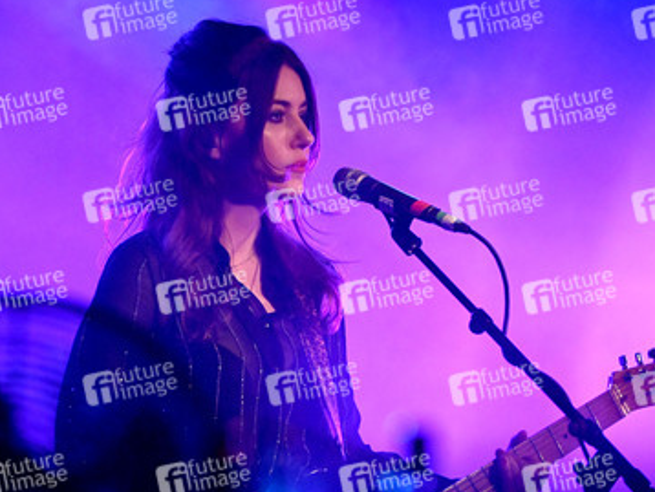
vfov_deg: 6.1
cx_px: 338
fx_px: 4582
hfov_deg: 8.2
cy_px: 247
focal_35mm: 242
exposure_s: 1/400
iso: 8000
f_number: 4
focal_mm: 200
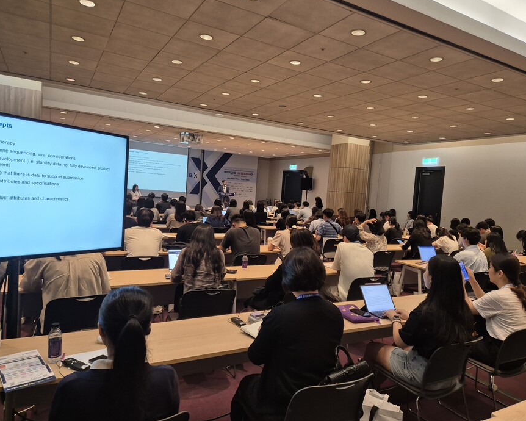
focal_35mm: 25
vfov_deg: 56.8
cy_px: 203
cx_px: 290
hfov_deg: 67.9
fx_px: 389
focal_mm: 5.4
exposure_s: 1/120
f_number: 1.8
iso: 320
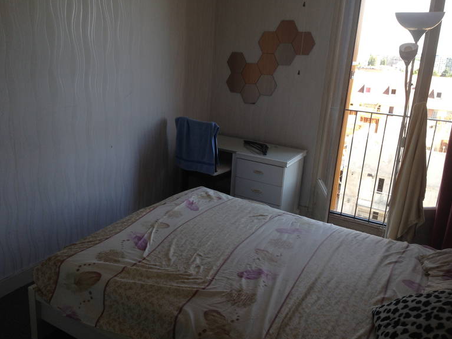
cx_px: 223
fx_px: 444
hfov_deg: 54.0
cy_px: 168
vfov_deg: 41.8
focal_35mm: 34
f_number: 2.4
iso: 50
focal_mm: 4.12
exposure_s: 1/140
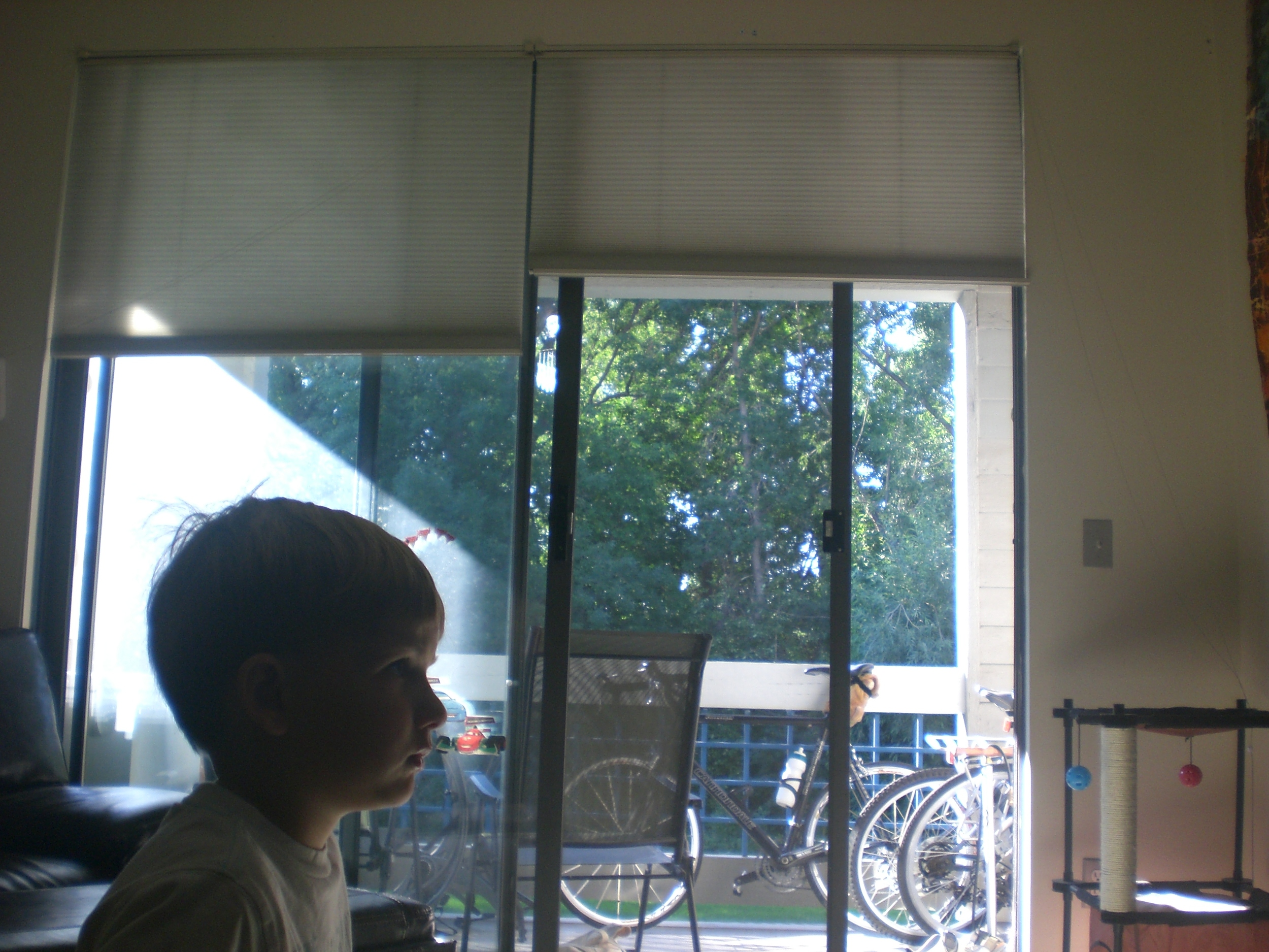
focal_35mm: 38
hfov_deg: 49.0
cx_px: 634
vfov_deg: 37.7
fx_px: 1393
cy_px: 476
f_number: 3.1
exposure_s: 1/80
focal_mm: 6.3
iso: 100
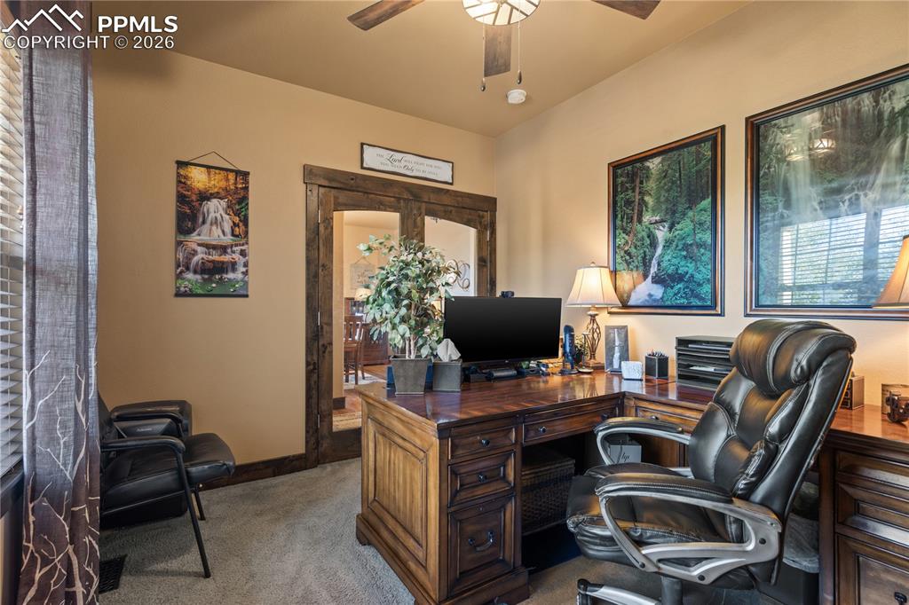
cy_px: 302
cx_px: 454
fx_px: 404
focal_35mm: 16
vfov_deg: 73.7
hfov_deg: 96.8
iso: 500
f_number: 6.3
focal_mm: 16
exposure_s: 2
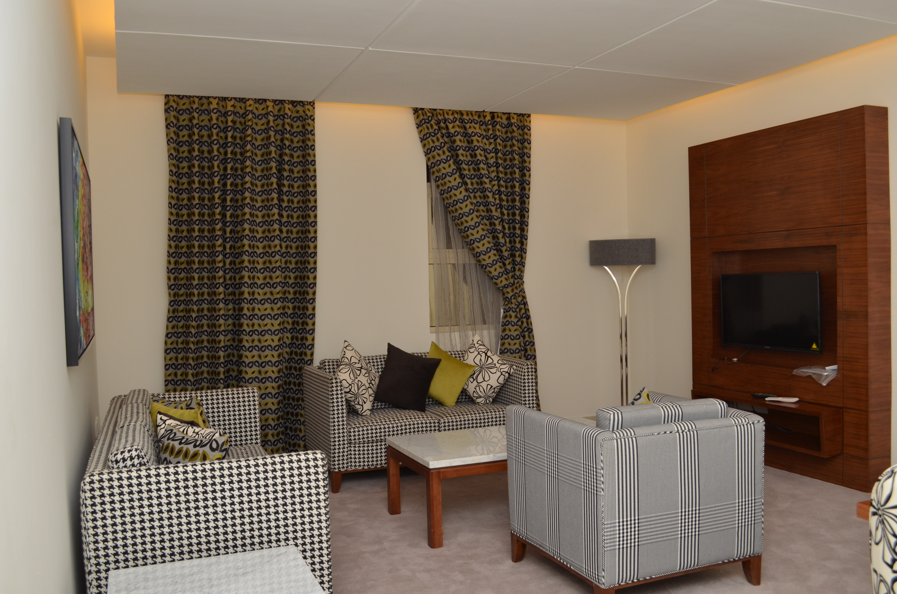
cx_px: 448
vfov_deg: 39.8
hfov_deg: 57.3
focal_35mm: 33
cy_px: 297
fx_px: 821
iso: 400
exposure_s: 1/125
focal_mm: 22
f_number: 8
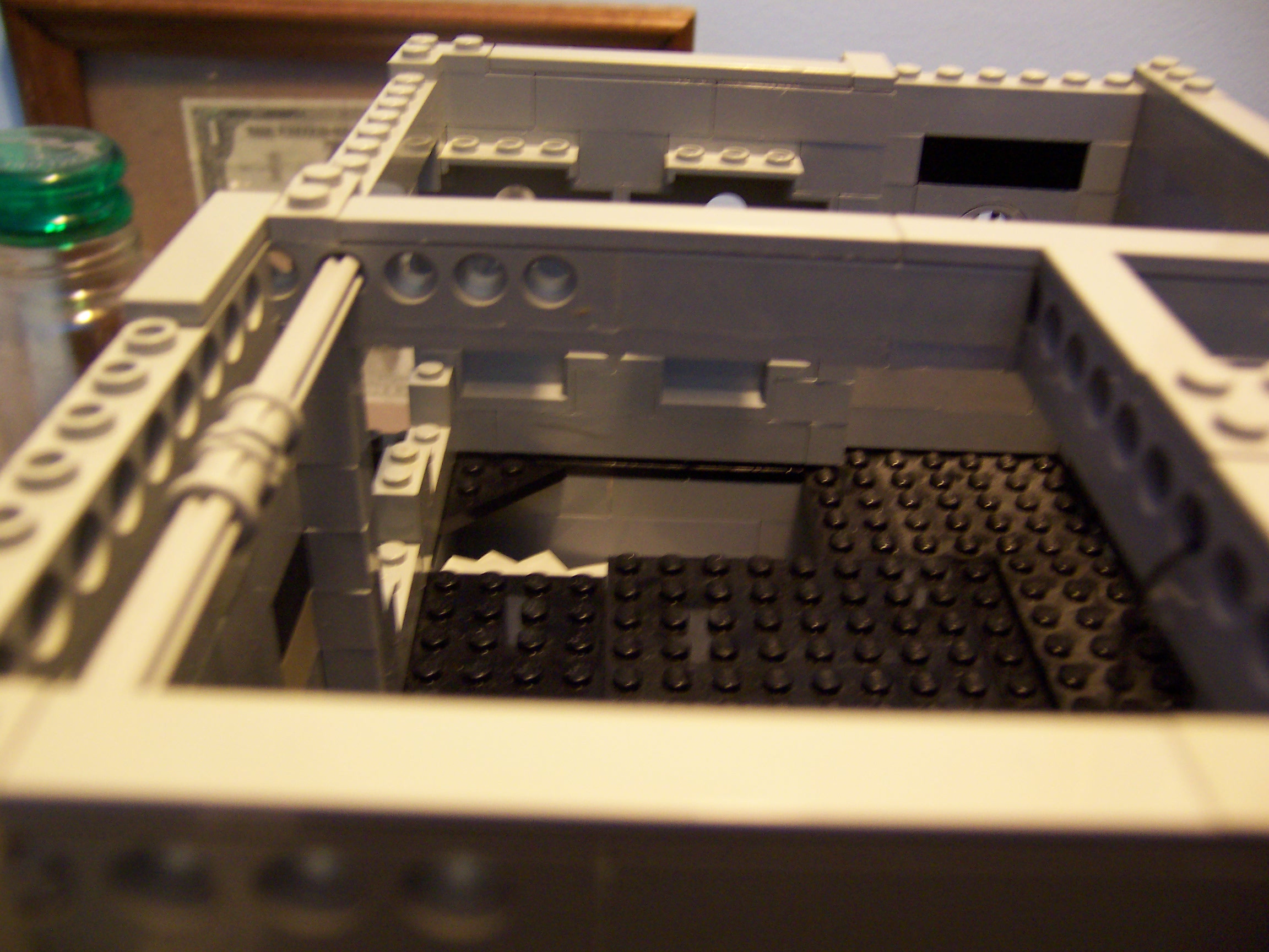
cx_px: 634
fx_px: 1210
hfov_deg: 55.4
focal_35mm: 33
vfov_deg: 42.9
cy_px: 476
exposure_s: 1/8
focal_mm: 5.5
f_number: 2.8
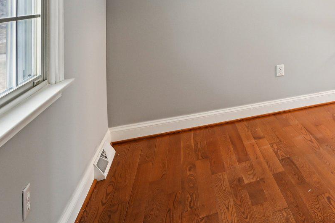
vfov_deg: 33.2
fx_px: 335
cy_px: -9
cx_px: 429
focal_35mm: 36
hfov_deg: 36.3
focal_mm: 14
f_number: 8
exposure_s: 1/4
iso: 400
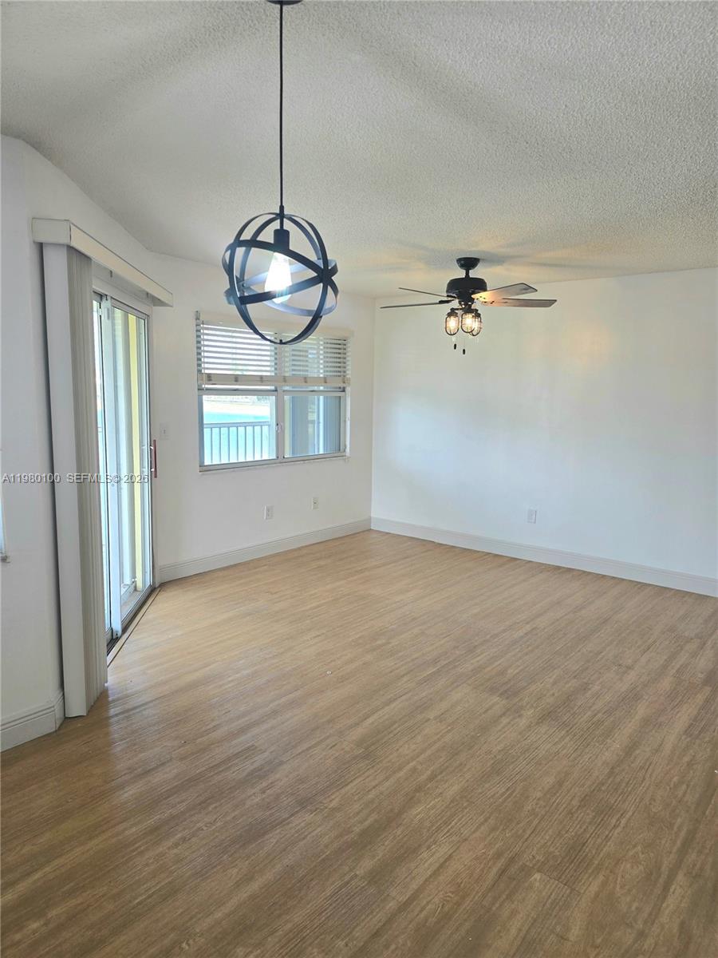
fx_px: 636
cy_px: 479
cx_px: 359
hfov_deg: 58.9
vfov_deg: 73.9
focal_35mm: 23
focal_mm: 6.3
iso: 50
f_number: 1.7
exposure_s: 1/120
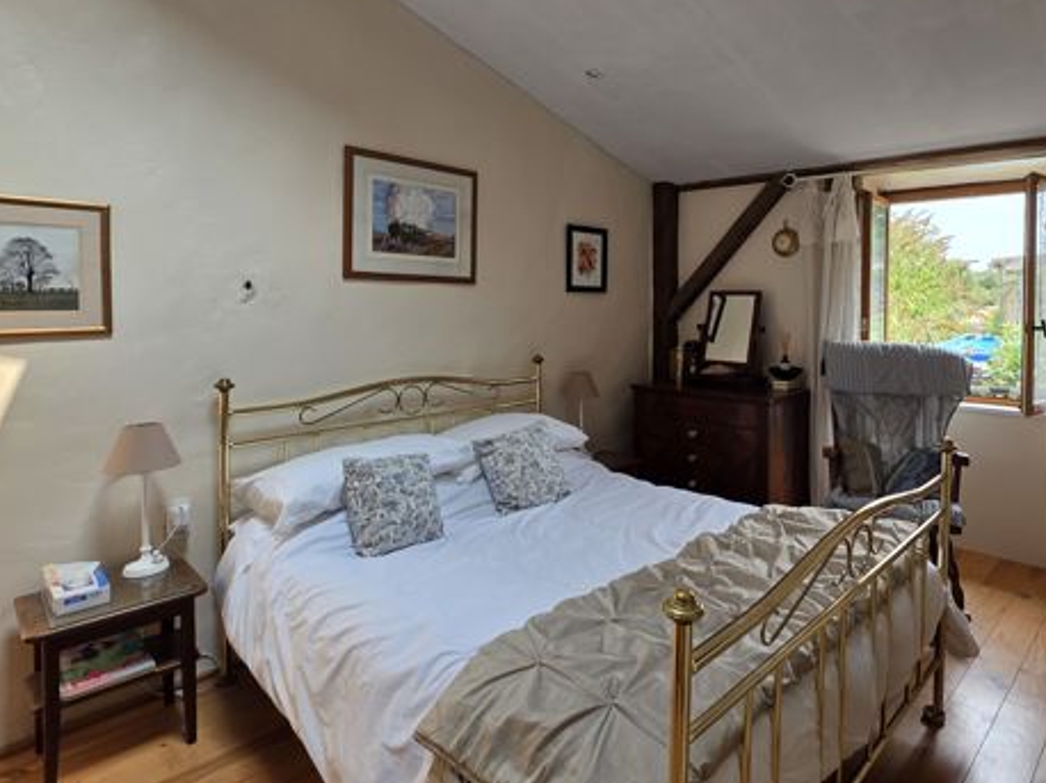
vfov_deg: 65.5
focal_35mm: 20
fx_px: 604
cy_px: 324
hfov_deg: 80.6
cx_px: 638
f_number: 1.9
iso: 40
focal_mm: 2.2
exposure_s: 1/142
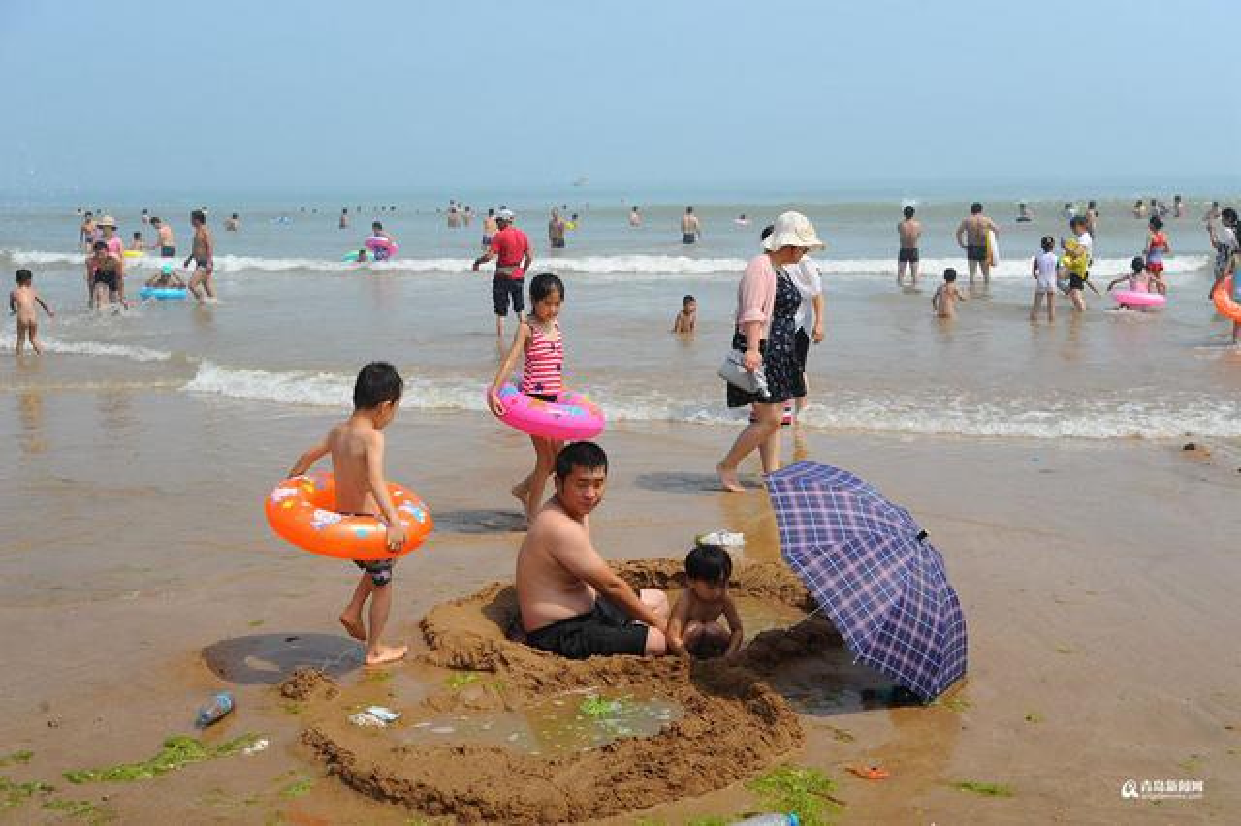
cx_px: 620
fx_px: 1550
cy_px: 413
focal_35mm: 45
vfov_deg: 29.8
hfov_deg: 43.6
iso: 200
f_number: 5
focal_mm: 45
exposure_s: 1/1000
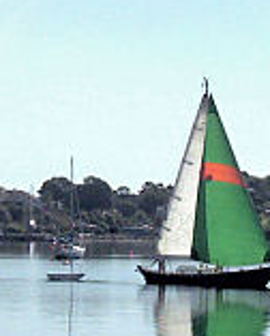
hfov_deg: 8.3
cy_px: 162
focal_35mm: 184
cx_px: -71
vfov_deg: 10.5
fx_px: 1834
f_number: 6.16
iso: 100
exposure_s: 1/1701
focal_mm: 8.74
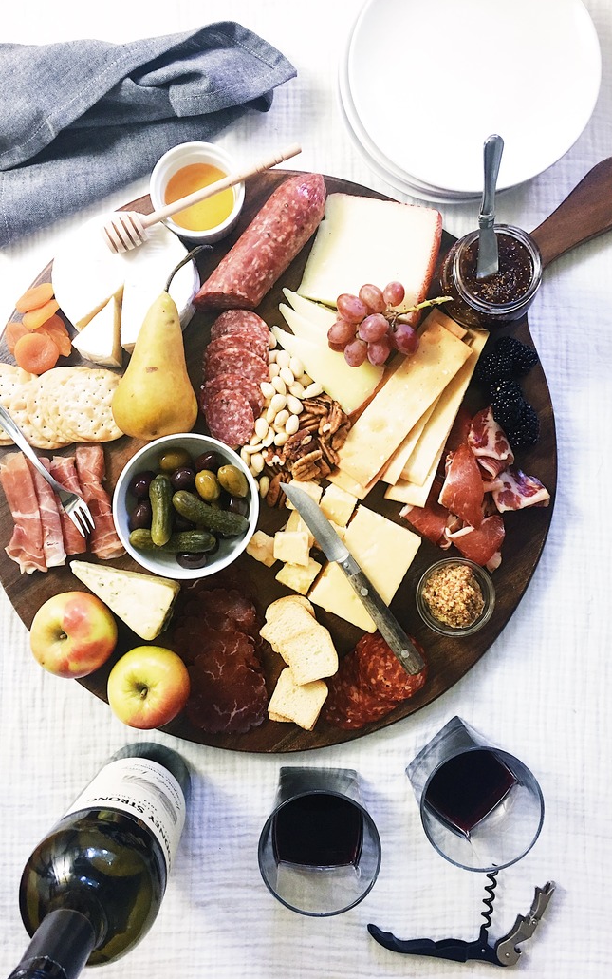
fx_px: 827
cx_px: 307
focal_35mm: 31
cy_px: 488
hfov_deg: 40.6
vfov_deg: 61.2
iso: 100
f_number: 2.2
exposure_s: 1/30
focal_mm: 4.15
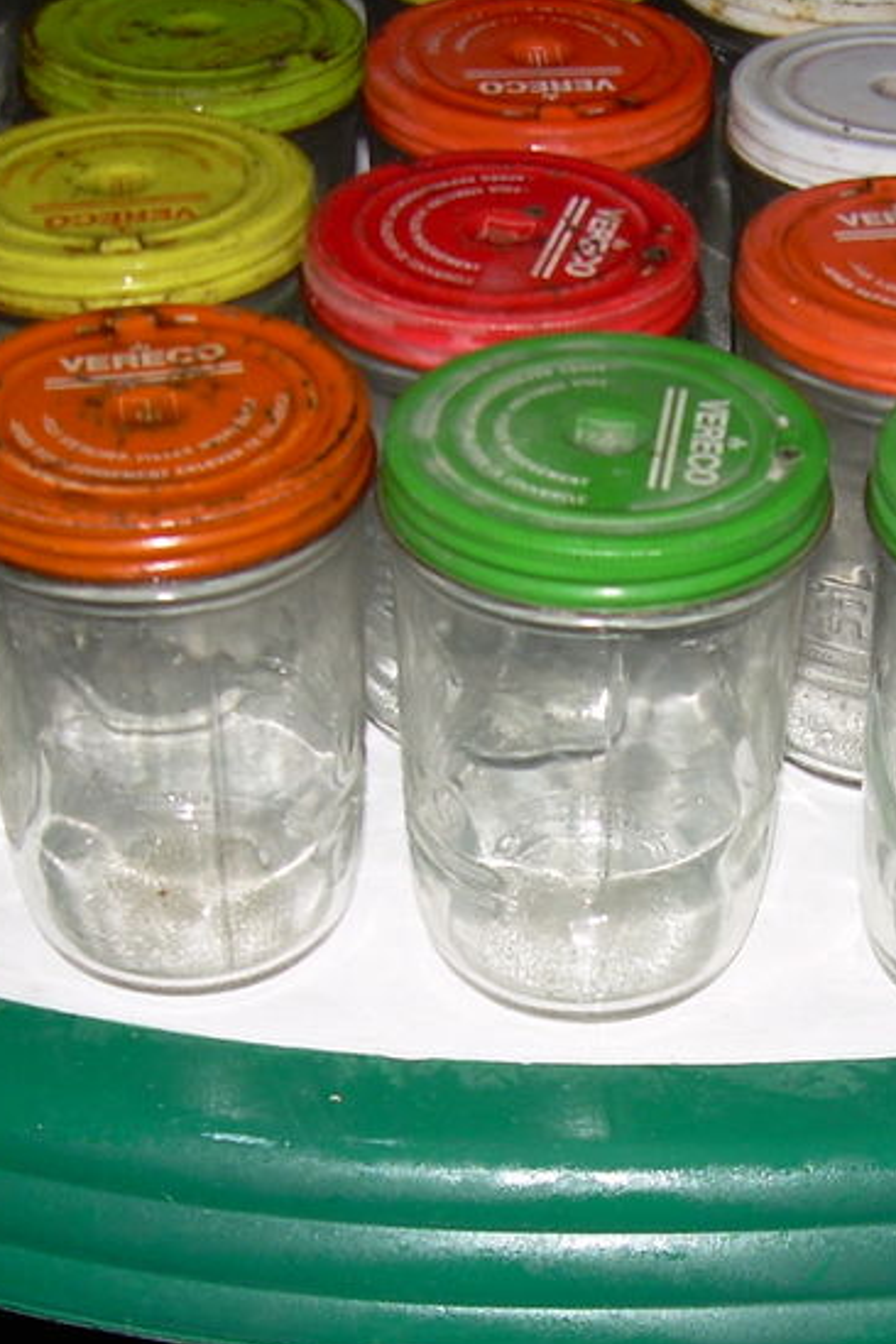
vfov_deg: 27.9
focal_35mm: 72
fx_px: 2688
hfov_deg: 18.7
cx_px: 720
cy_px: 867
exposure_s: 1/60
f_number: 2.8
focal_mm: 6.3
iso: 50
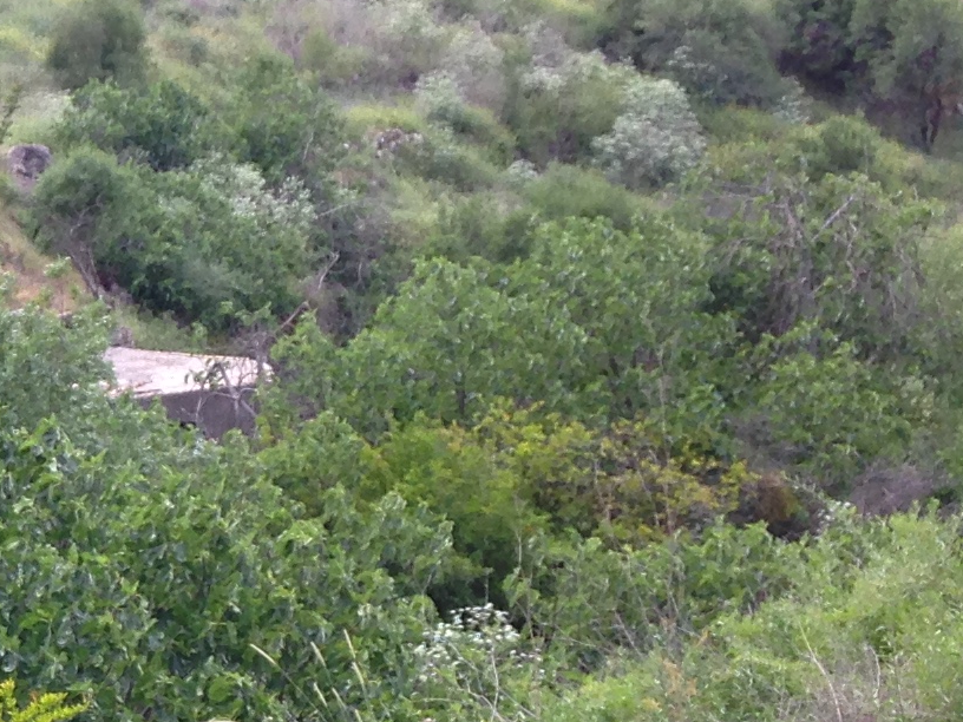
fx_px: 3672
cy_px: 521
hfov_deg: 14.0
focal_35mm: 132
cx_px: -503
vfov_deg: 11.2
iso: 50
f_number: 2.4
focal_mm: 4.12
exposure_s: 1/335
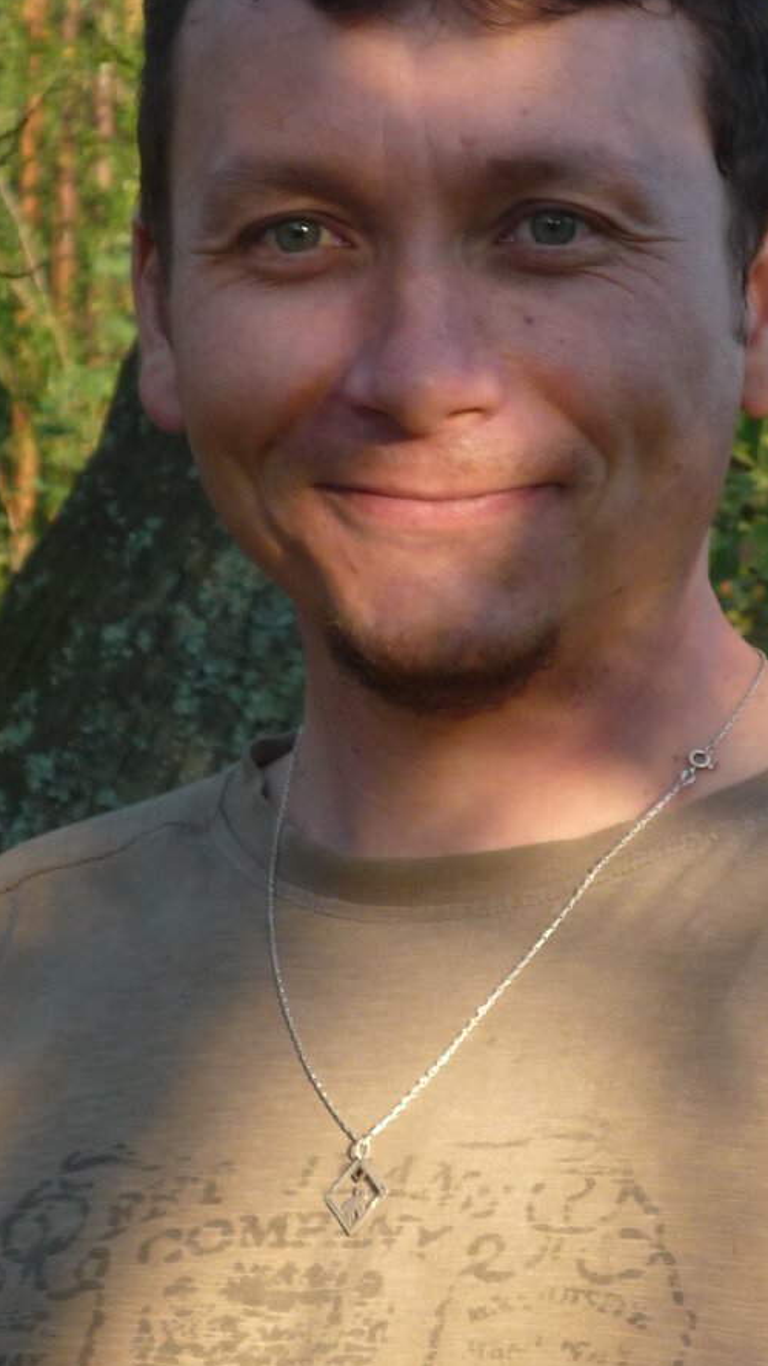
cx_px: 465
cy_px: 512
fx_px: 6775
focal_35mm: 187
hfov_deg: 6.5
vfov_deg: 11.5
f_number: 5.1
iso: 125
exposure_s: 1/125
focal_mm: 16.5
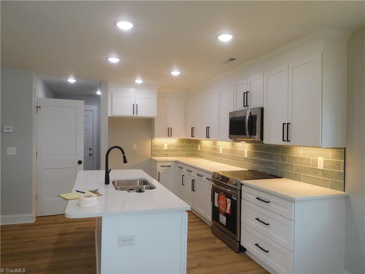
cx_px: 182
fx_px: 264
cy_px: 137
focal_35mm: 25
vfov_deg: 54.9
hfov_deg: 69.4
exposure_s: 1/60
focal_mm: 4.5
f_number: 3.4
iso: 125
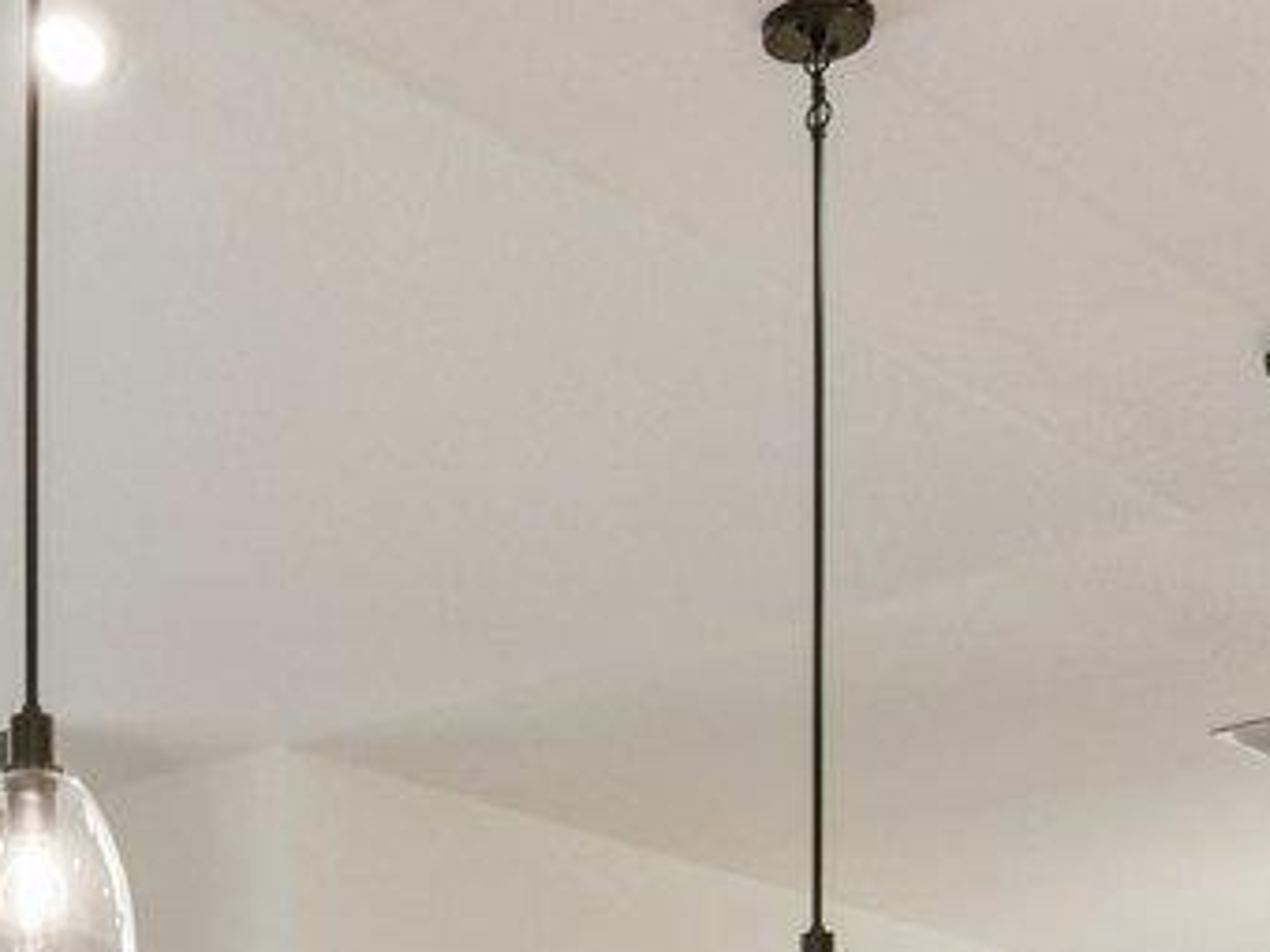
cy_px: 1585
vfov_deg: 16.1
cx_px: -19
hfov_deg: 23.1
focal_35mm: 81
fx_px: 2972
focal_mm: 14
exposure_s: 1/15
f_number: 8
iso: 180
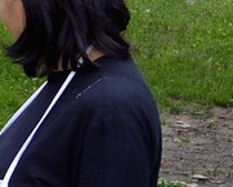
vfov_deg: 3.9
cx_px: -595
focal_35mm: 397
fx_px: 2739
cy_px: 164
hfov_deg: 4.6
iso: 400
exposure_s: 1/320
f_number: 9
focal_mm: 48
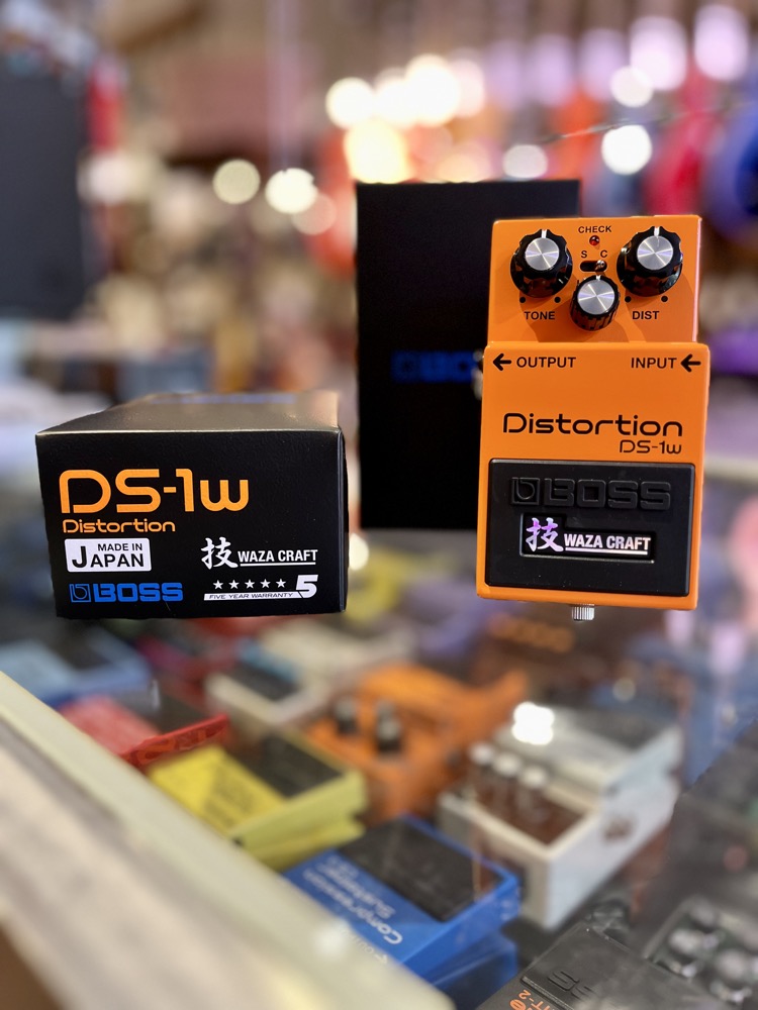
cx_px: 379
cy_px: 505
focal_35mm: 26
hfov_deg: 53.1
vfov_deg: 67.3
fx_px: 759
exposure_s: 1/60
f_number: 1.6
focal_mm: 5.1
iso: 250
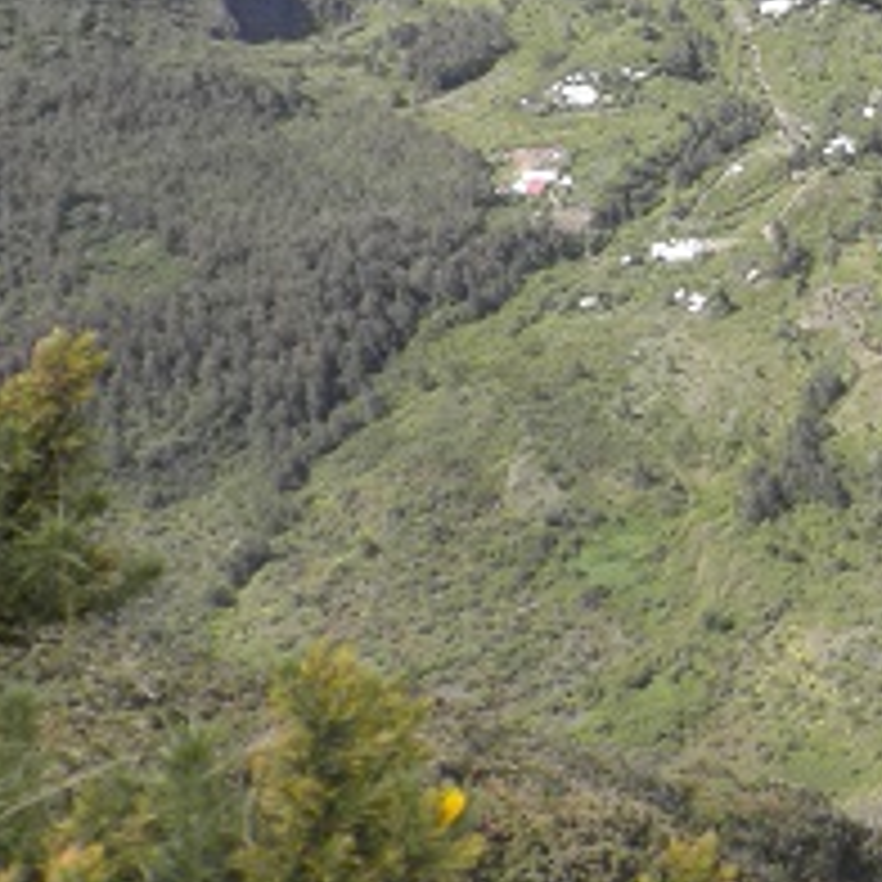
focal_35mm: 105
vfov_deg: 15.2
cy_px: -468
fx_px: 3027
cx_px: 1112
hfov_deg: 15.8
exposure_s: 1/500
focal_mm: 6.1
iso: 64
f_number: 3.2
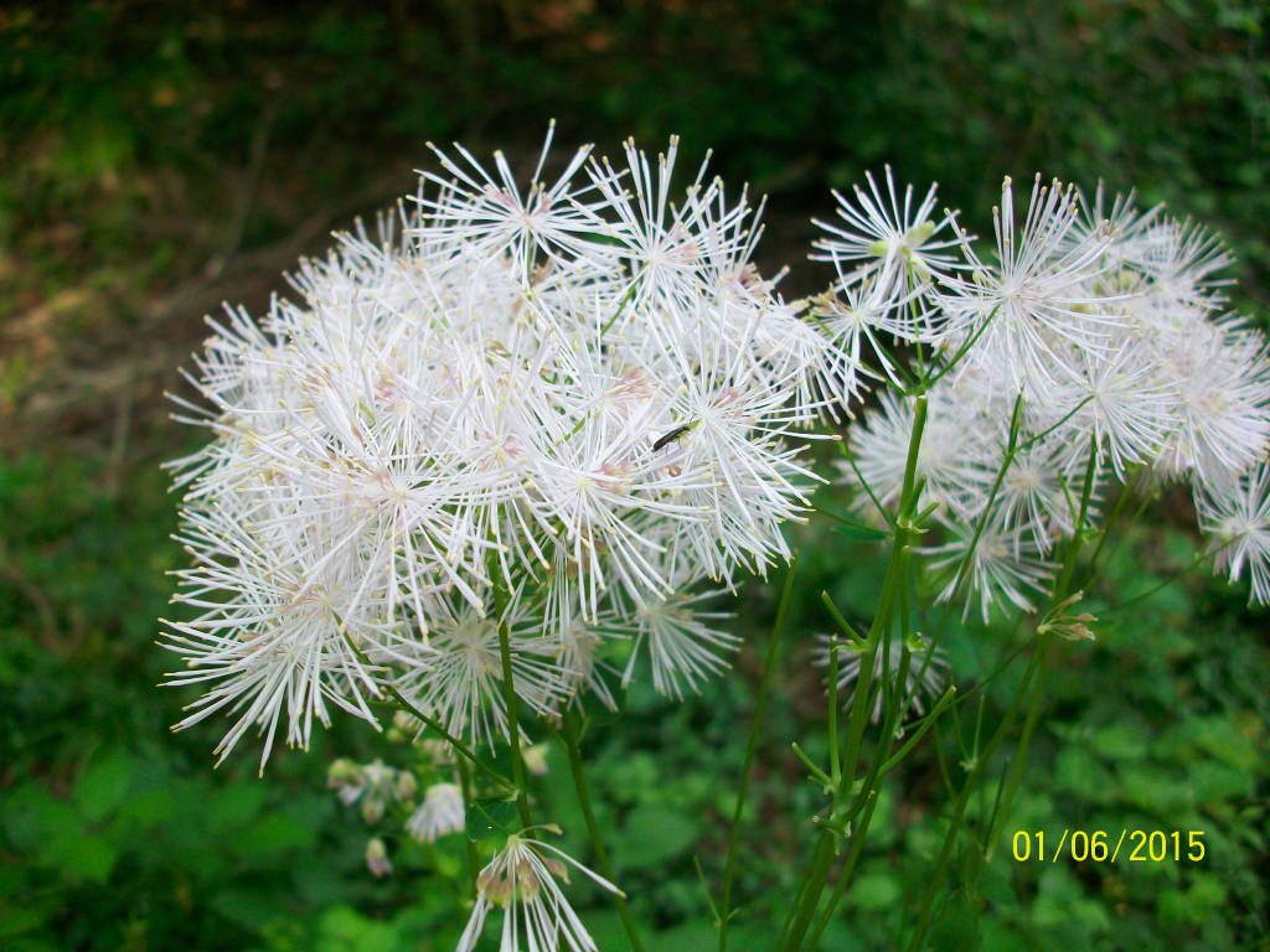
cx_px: 635
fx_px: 1174
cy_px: 476
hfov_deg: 56.8
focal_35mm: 32
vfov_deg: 44.2
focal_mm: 5.7
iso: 64
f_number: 2.8
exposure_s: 1/160
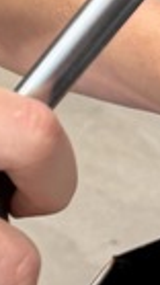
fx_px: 1458
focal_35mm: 193
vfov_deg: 11.0
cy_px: -37
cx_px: -178
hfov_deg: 6.1
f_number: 1.78
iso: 200
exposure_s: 1/76
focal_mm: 6.76
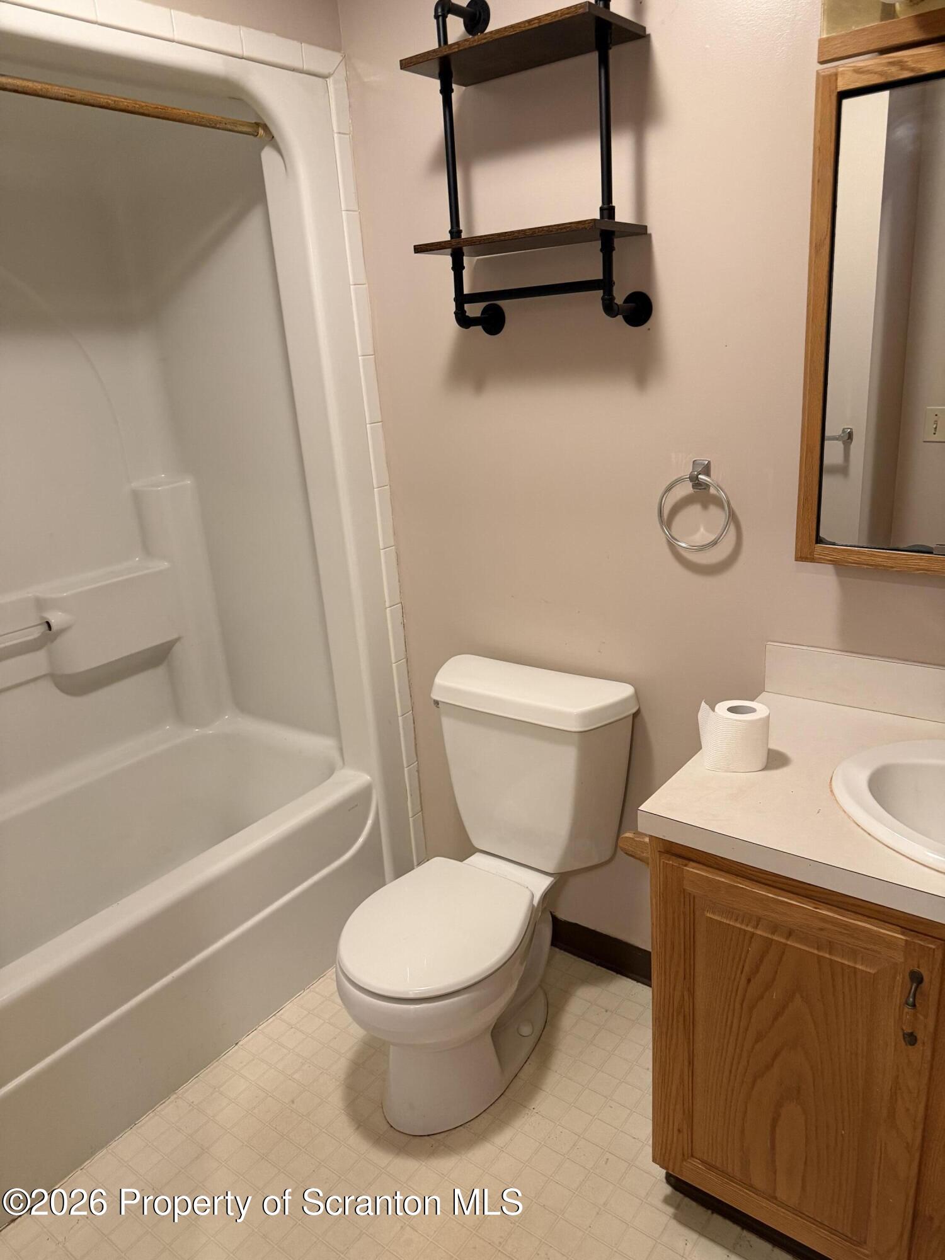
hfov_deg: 56.8
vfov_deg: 71.6
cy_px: 630
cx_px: 472
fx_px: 874
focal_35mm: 24
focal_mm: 6.76
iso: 400
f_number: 1.78
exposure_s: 1/60
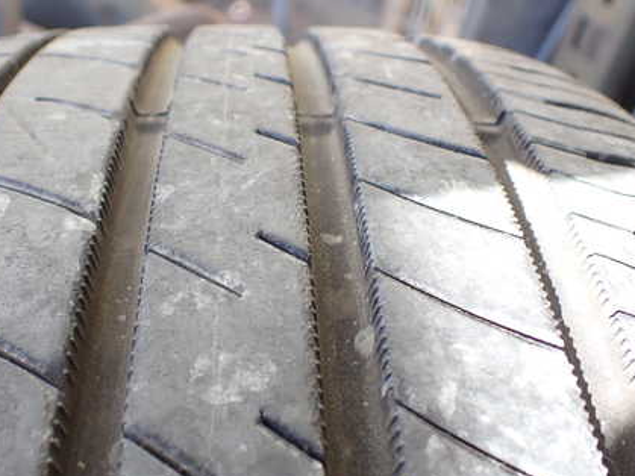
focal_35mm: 43
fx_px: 789
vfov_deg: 33.6
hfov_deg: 43.5
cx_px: 241
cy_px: 232
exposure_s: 1/125
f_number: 2.3
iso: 125
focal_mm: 5.4
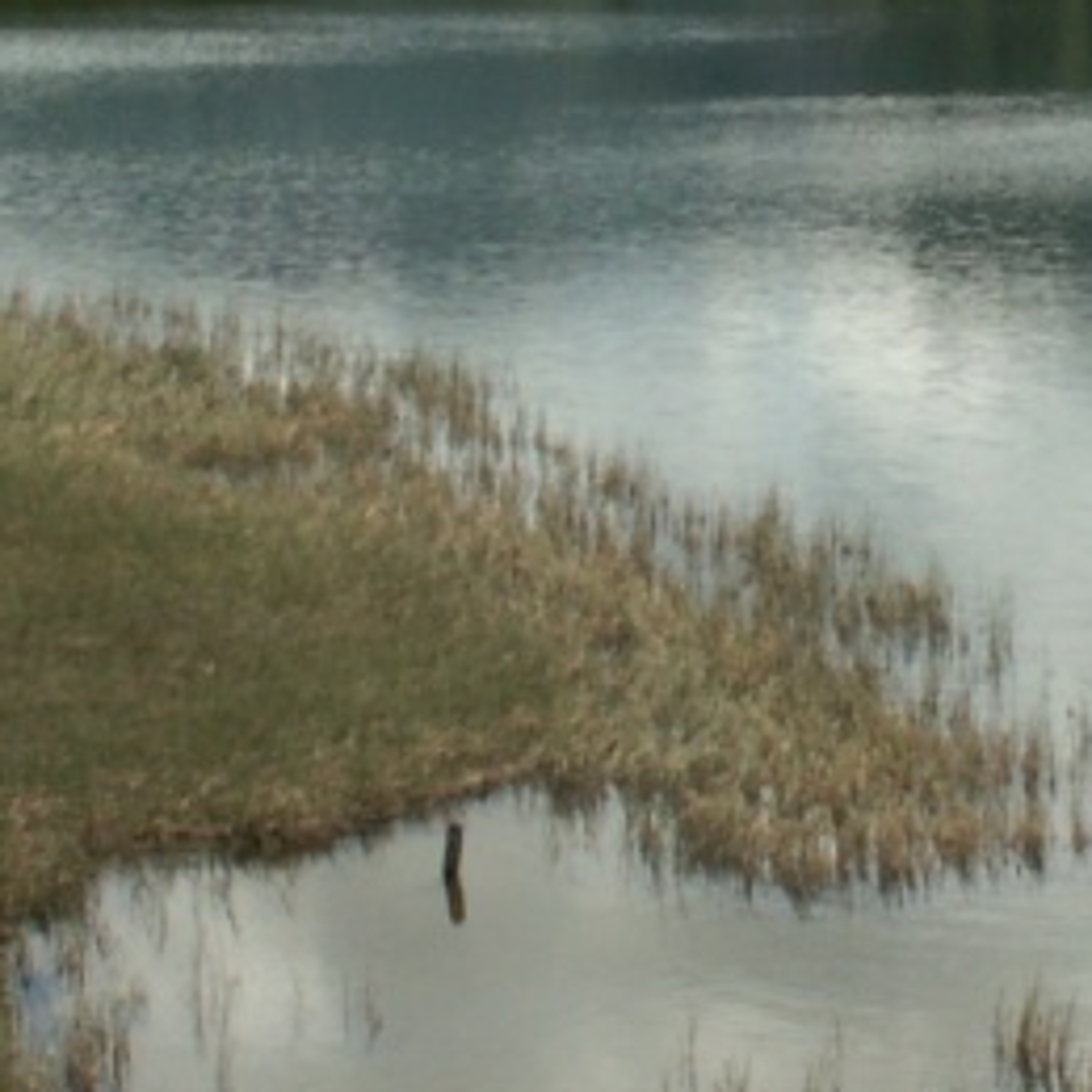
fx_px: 4354
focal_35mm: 122
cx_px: 903
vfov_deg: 14.2
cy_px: 113
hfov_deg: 14.2
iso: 50
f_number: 8
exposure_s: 1/125
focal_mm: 5.86
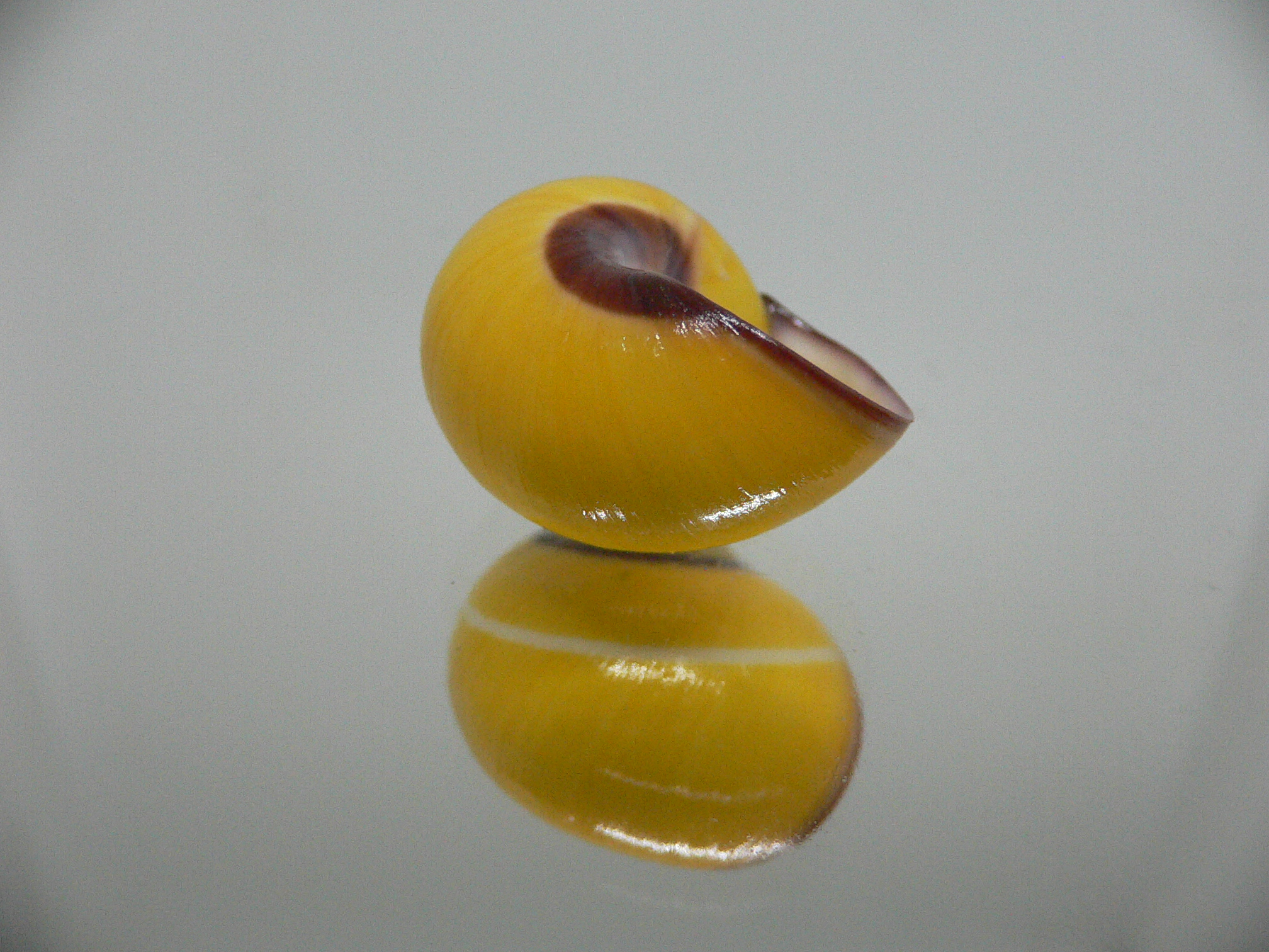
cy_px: 476
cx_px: 634
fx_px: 1283
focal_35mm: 35
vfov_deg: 40.7
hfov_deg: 52.6
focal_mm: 4.6
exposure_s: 1/60
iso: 200
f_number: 2.8
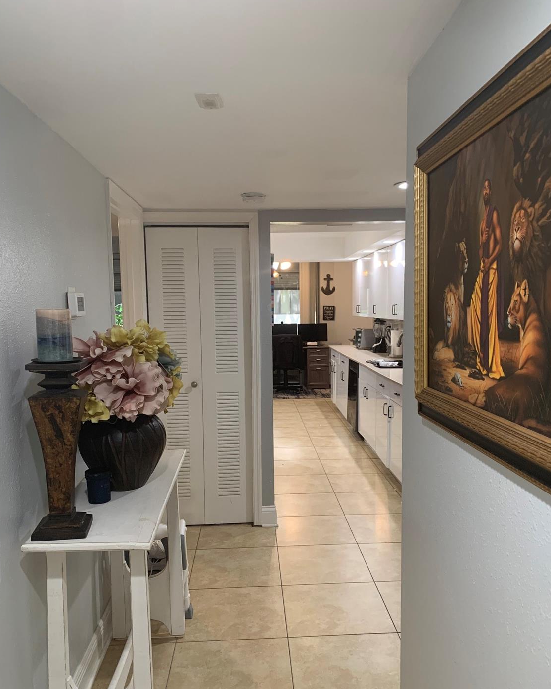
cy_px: 366
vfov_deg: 62.1
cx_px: 278
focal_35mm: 28
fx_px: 571
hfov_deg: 51.5
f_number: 1.8
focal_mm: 4.25
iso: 125
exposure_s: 1/60
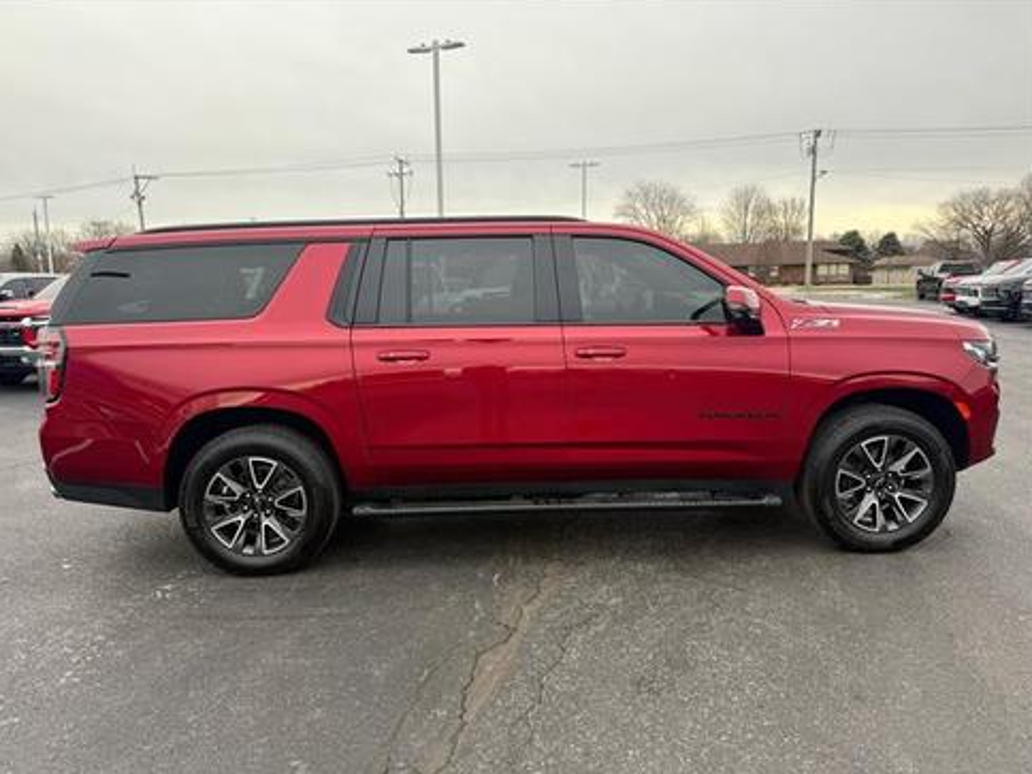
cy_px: 397
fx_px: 745
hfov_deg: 69.4
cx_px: 501
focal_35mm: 25
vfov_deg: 54.9
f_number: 1.78
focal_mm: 6.76
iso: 80
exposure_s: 1/345
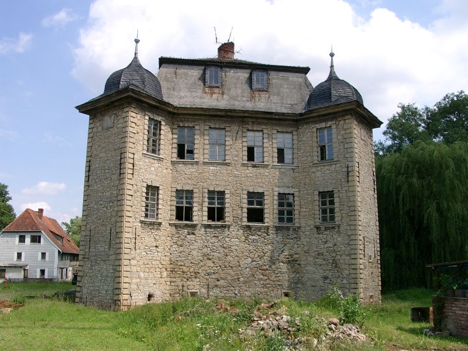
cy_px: 176
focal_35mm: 34
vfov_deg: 41.8
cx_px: 234
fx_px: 460
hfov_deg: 54.0
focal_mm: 7.16
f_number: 4
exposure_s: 1/652
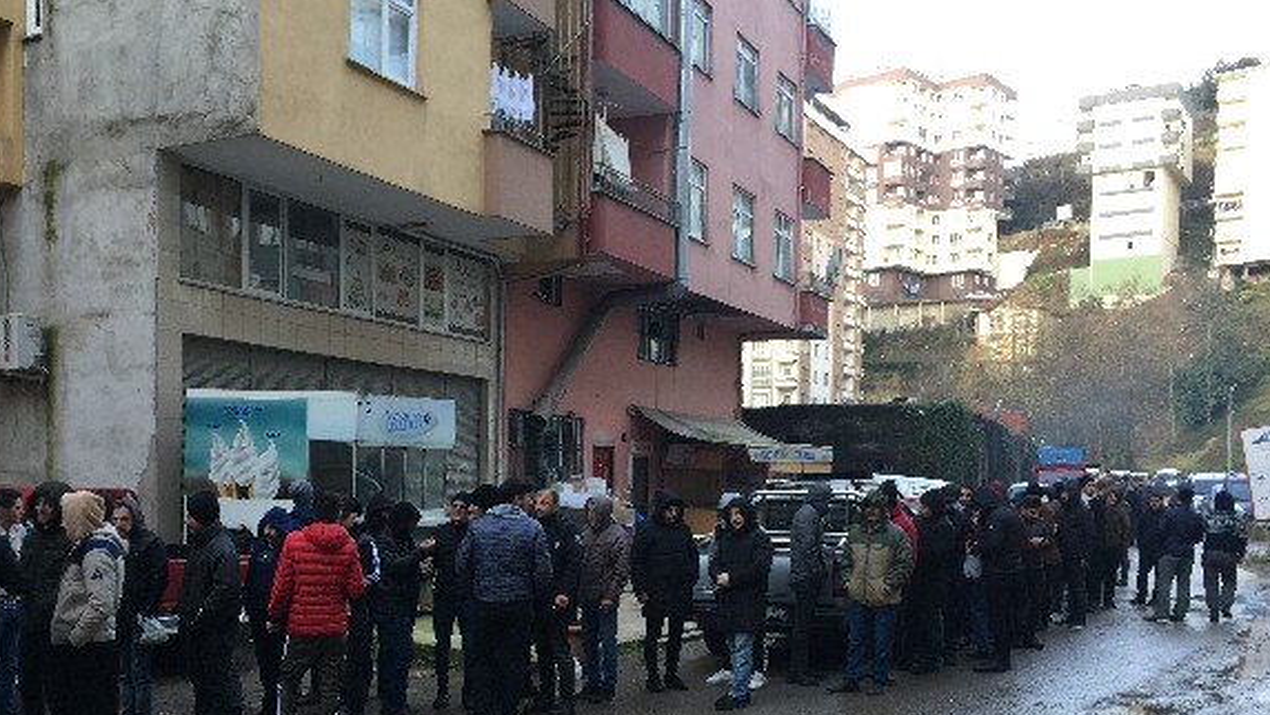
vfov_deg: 31.6
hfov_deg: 53.9
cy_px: 502
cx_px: 573
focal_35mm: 37
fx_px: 1246
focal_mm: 4.15
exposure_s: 1/33
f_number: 2.2
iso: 40
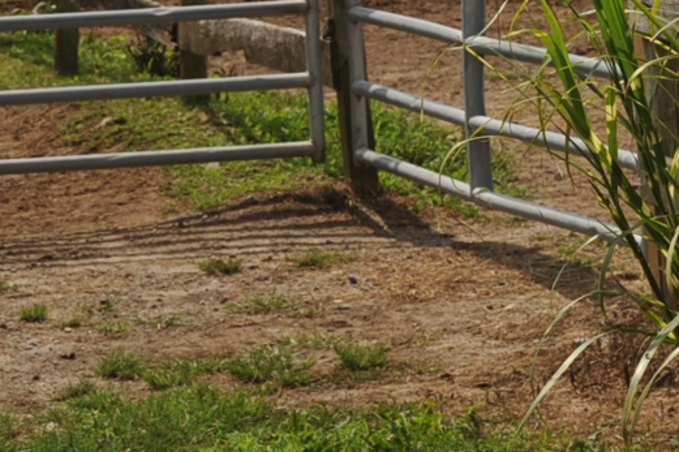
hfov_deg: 7.2
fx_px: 5392
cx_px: 735
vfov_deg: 4.8
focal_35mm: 286
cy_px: -315
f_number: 11
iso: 200
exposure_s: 1/500
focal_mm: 70
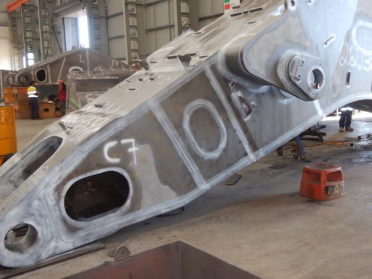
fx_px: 419
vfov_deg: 36.8
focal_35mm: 39
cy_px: 129
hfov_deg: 47.1
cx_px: 247
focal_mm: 4.3
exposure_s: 1/100
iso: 180
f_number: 2.8
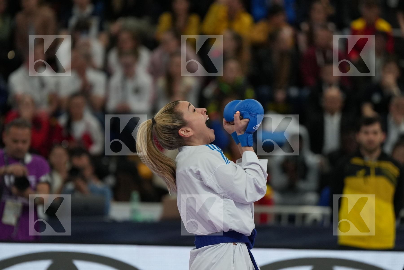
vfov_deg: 4.6
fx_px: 3366
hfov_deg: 6.9
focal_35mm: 300
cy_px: 135
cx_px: 202
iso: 1600
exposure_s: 1/1000
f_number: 2.8
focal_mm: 200
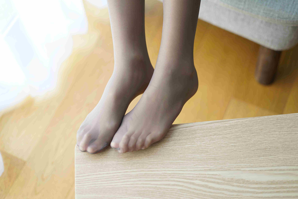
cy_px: 100
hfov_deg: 39.6
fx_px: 414
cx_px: 149
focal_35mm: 50
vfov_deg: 27.0
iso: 320
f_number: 2
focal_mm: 50
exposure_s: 1/250
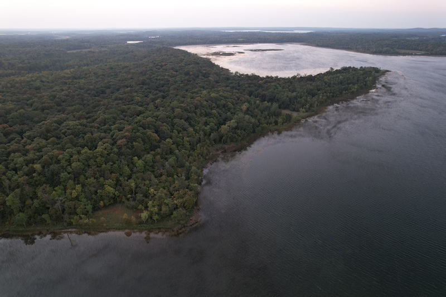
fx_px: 273
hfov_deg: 78.6
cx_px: 223
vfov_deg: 57.3
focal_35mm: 22
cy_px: 148
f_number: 2.8
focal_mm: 8.38
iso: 130
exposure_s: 1/15
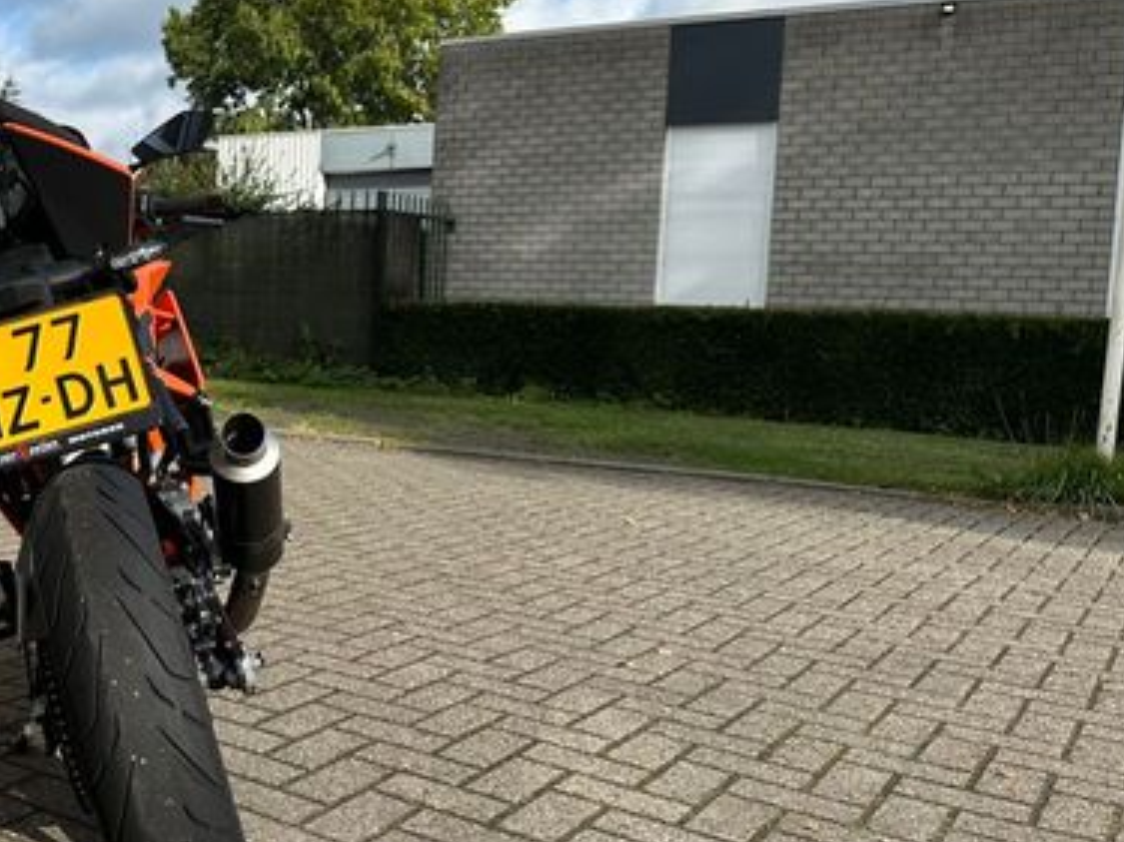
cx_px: 189
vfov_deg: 35.1
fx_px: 1331
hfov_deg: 43.2
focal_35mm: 41
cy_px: 411
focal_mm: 6.86
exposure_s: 1/3597
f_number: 1.78
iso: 80
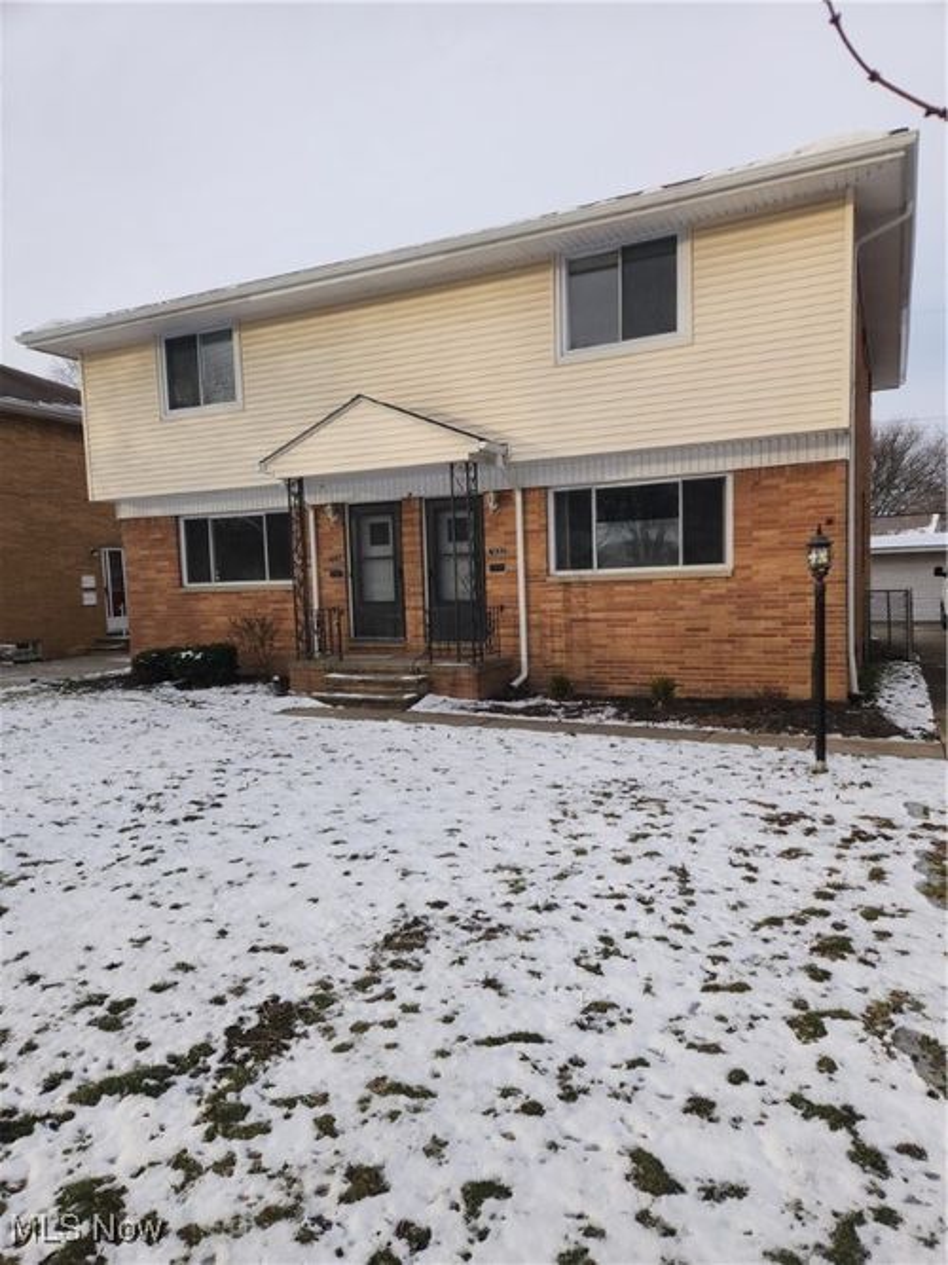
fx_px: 840
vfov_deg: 73.9
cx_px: 474
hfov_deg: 58.9
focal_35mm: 23
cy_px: 632
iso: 20
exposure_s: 1/311
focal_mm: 5.4
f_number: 1.8
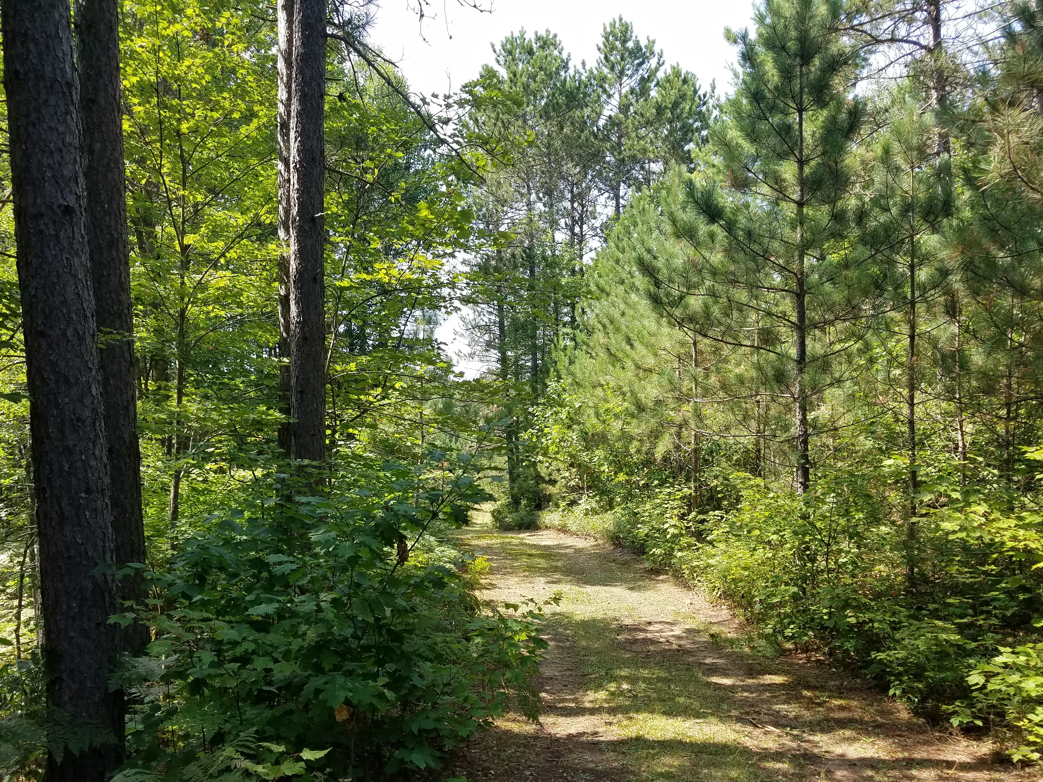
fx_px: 783
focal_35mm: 26
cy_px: 391
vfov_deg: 53.1
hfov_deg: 67.3
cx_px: 522
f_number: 1.7
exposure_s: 1/499
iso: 50
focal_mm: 4.2
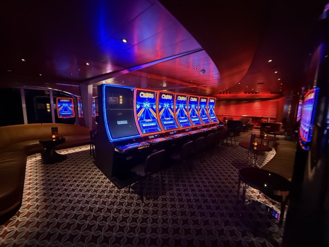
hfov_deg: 102.1
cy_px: 124
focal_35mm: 14
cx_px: 164
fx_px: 133
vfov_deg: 85.7
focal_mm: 2.22
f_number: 2.2
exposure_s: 1/40
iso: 1000
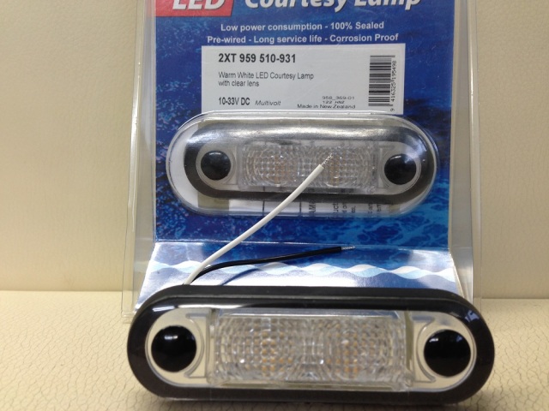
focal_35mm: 33
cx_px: 274
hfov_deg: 55.4
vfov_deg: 42.9
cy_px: 206
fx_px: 523
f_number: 2.4
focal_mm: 4.12
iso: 50
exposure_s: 1/24
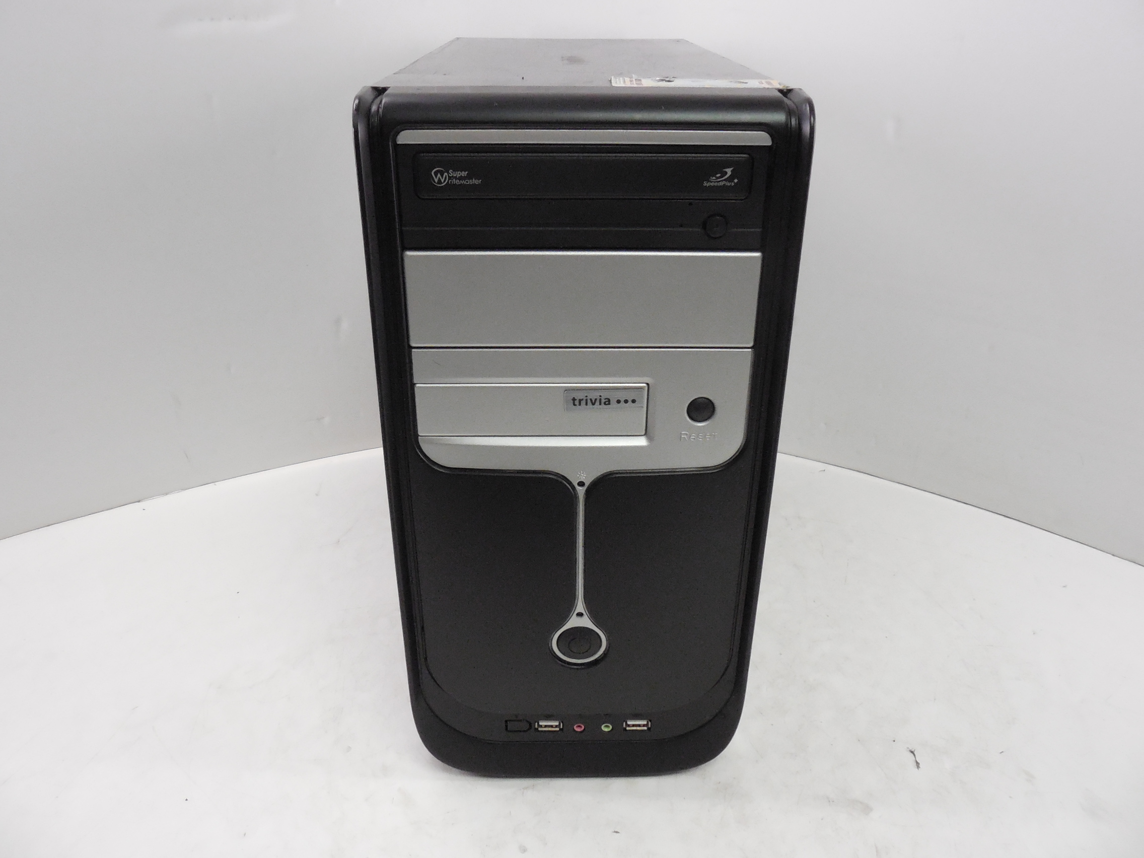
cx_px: 572
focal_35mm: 26
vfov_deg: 53.1
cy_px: 429
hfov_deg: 67.3
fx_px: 859
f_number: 3.5
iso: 800
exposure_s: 1/100
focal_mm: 4.6
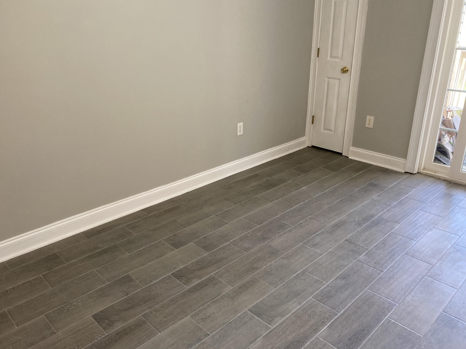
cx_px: 226
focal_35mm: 29
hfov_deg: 61.6
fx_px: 390
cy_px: 173
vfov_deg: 48.2
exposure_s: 1/60
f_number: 1.8
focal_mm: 3.99
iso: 100
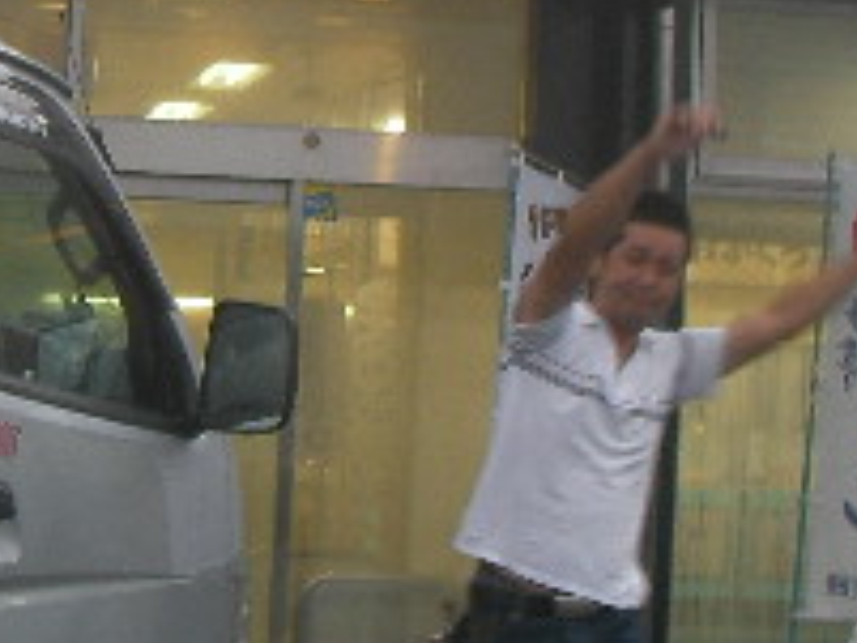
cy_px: 183
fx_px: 2997
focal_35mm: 121
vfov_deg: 12.2
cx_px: 26
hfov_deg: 16.0
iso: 50
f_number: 3.5
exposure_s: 1/32.2
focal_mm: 6.3
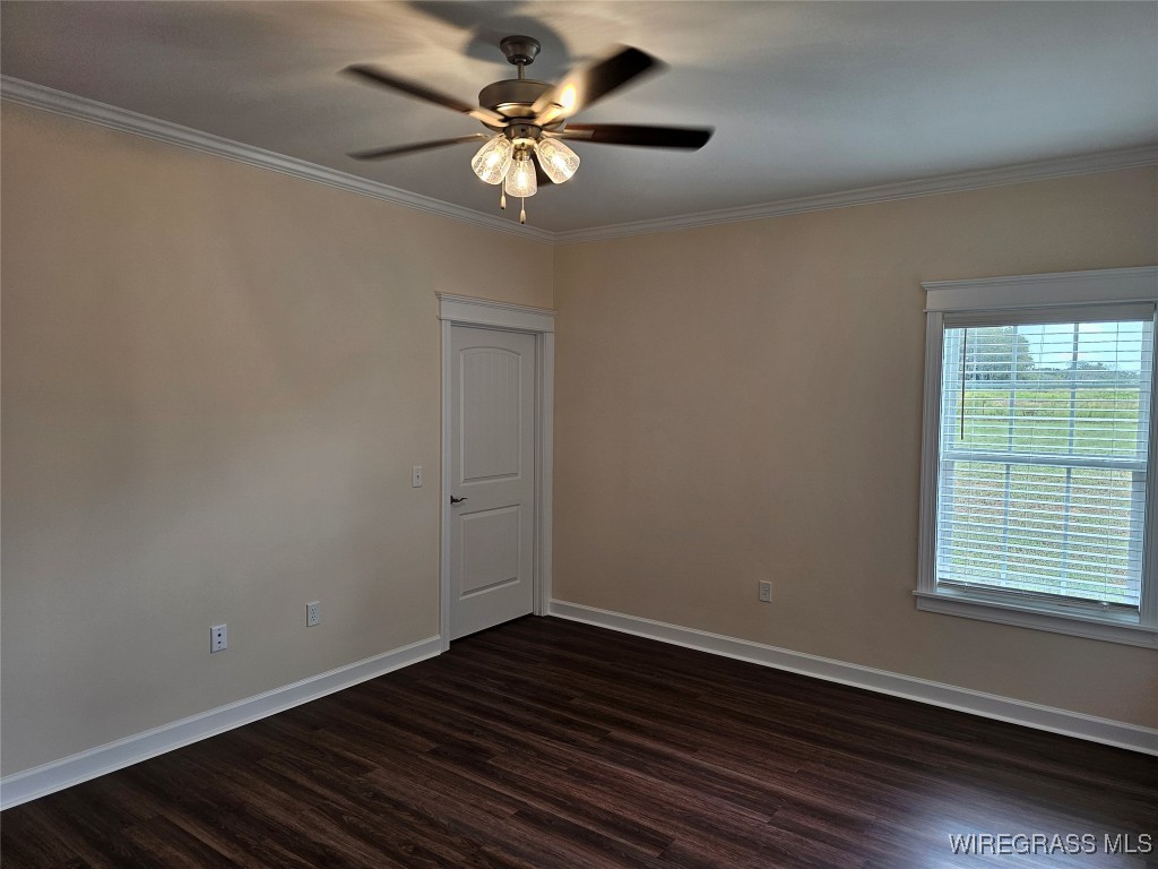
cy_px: 434
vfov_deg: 58.9
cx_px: 579
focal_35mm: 23
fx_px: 769
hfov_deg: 73.9
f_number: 1.7
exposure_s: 1/120
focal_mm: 6.3
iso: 64
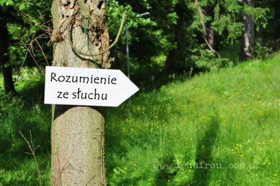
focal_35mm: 72
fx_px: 560
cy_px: 93
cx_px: 140
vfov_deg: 18.9
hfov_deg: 28.1
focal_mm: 48
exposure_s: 1/200
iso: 100
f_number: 7.1
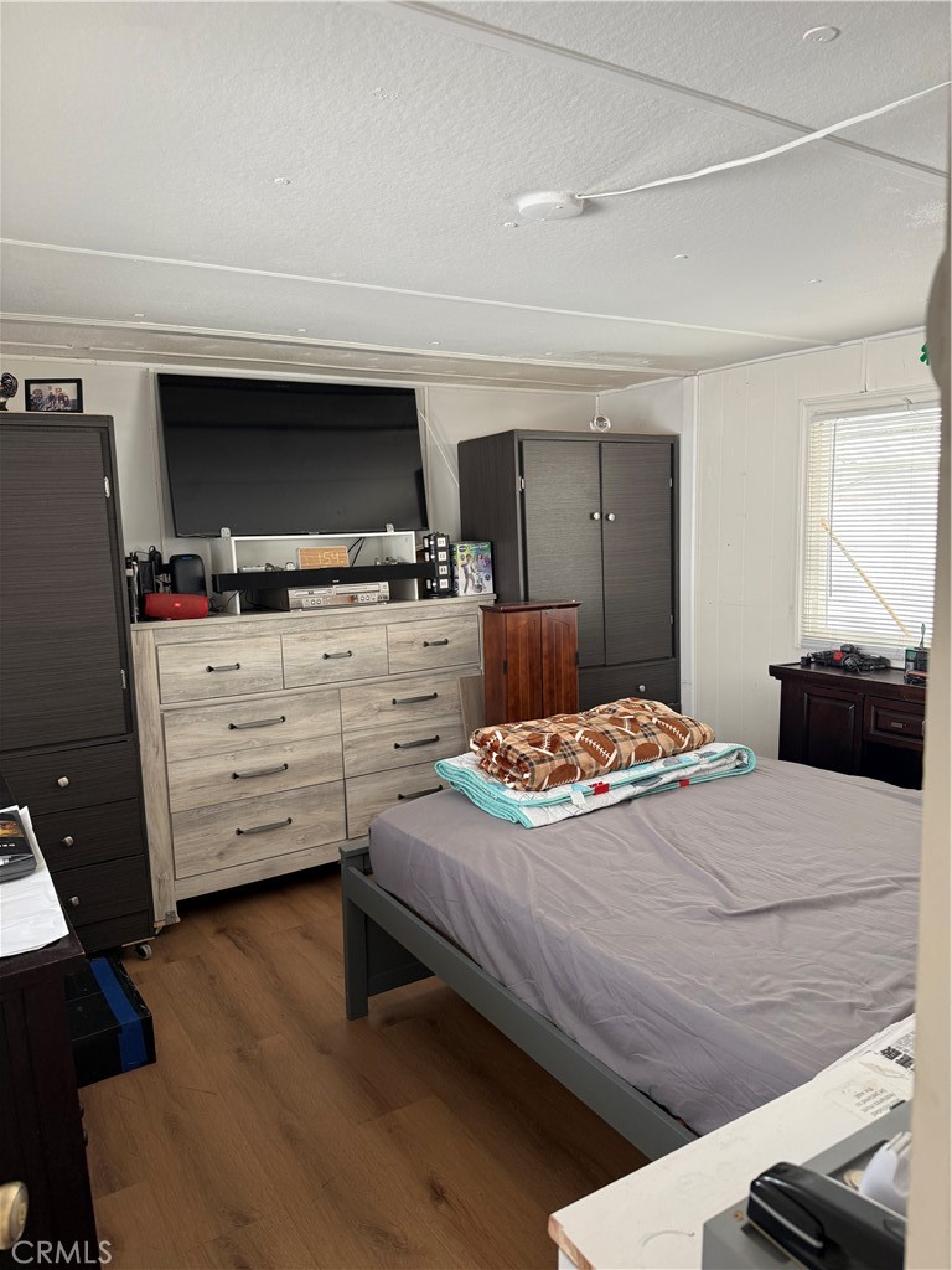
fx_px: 880
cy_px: 635
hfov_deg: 56.8
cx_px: 476
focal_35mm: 24
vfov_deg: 71.6
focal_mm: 6.76
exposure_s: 1/120
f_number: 1.78
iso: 125
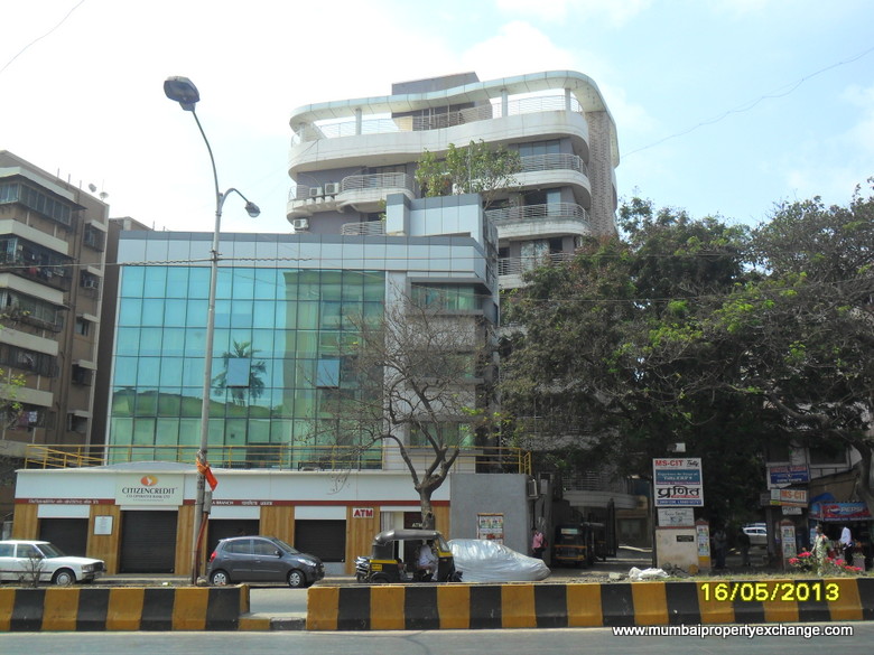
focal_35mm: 37
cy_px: 328
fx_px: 934
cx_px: 437
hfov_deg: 50.1
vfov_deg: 38.7
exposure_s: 1/750
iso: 100
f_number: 4
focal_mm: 6.6
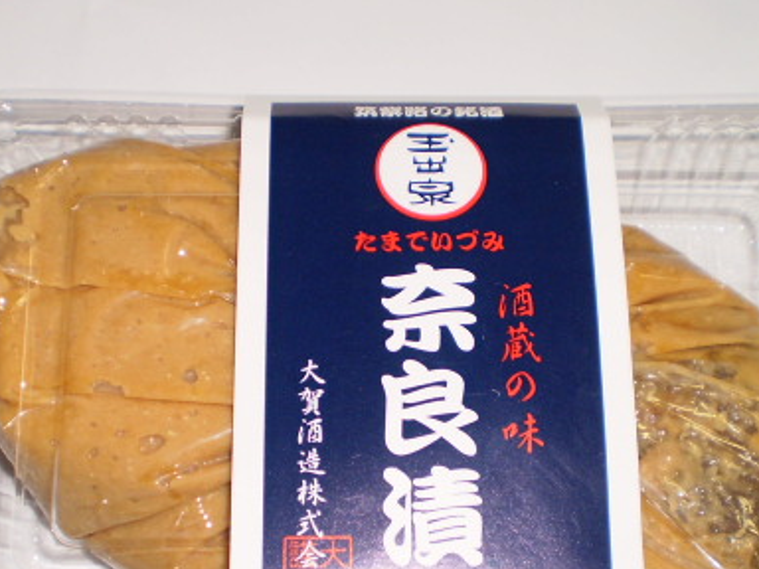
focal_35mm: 60
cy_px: 385
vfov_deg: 24.3
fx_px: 1316
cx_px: 393
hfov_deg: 32.2
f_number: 3.1
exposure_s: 1/30
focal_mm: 6.3
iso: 125
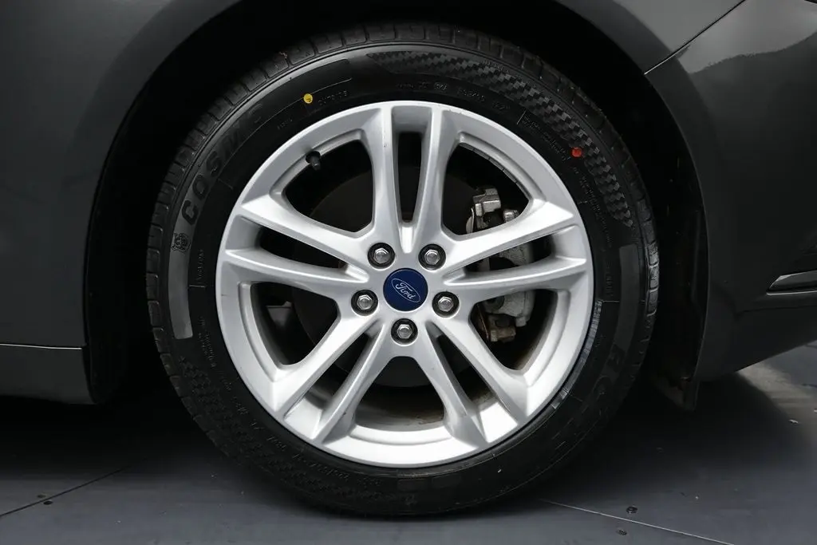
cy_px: 272
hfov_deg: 51.3
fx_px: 851
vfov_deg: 35.5
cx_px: 408
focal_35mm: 38
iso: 500
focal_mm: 25
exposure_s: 1/125
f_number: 4.2
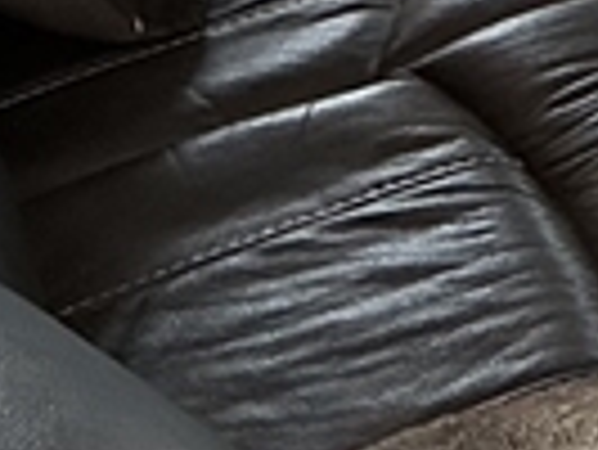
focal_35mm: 185
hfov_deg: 9.1
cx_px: 1619
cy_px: -909
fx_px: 3199
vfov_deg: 7.1
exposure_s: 1/40
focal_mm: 6.86
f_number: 1.78
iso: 800
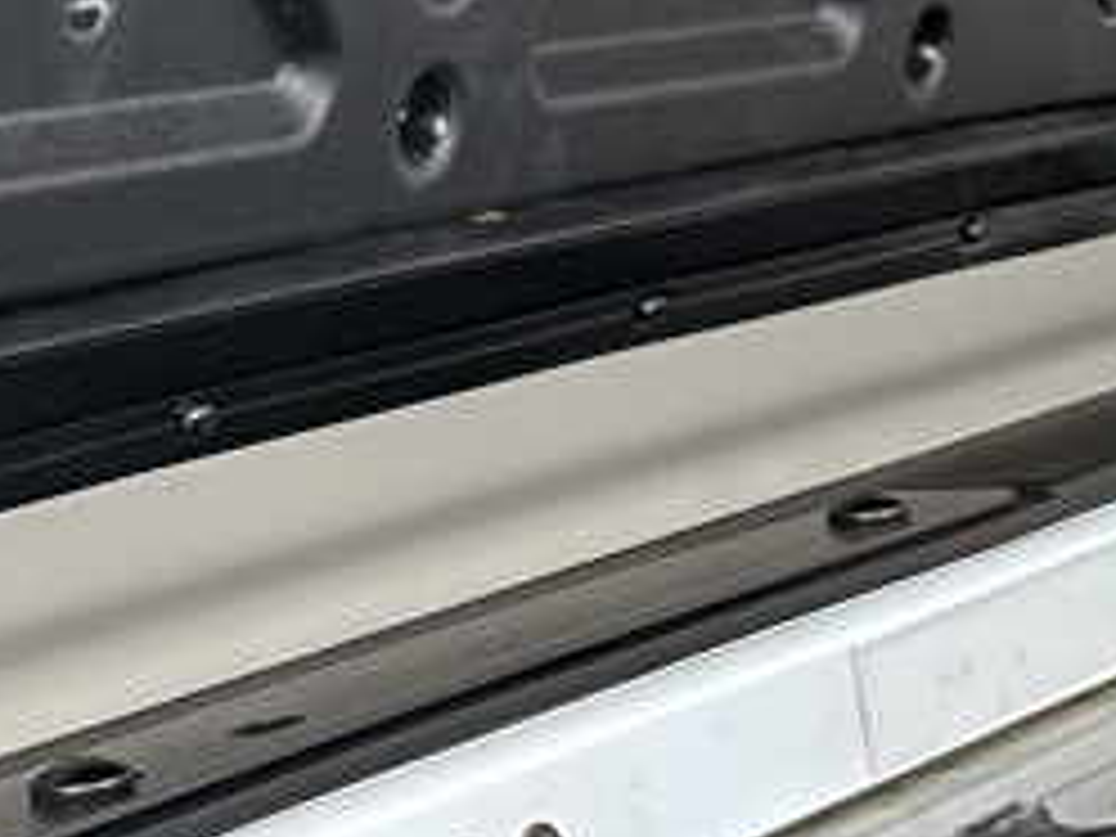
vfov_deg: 12.9
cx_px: 36
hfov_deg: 18.3
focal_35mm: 105
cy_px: -626
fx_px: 3385
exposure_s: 1/13
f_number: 1.6
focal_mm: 4.2
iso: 640
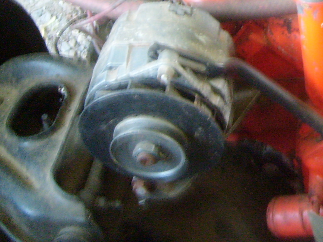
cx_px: 357
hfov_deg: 21.8
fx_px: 793
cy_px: -46
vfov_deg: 16.6
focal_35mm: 85
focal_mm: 5.8
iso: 200
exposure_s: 1/4
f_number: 2.8
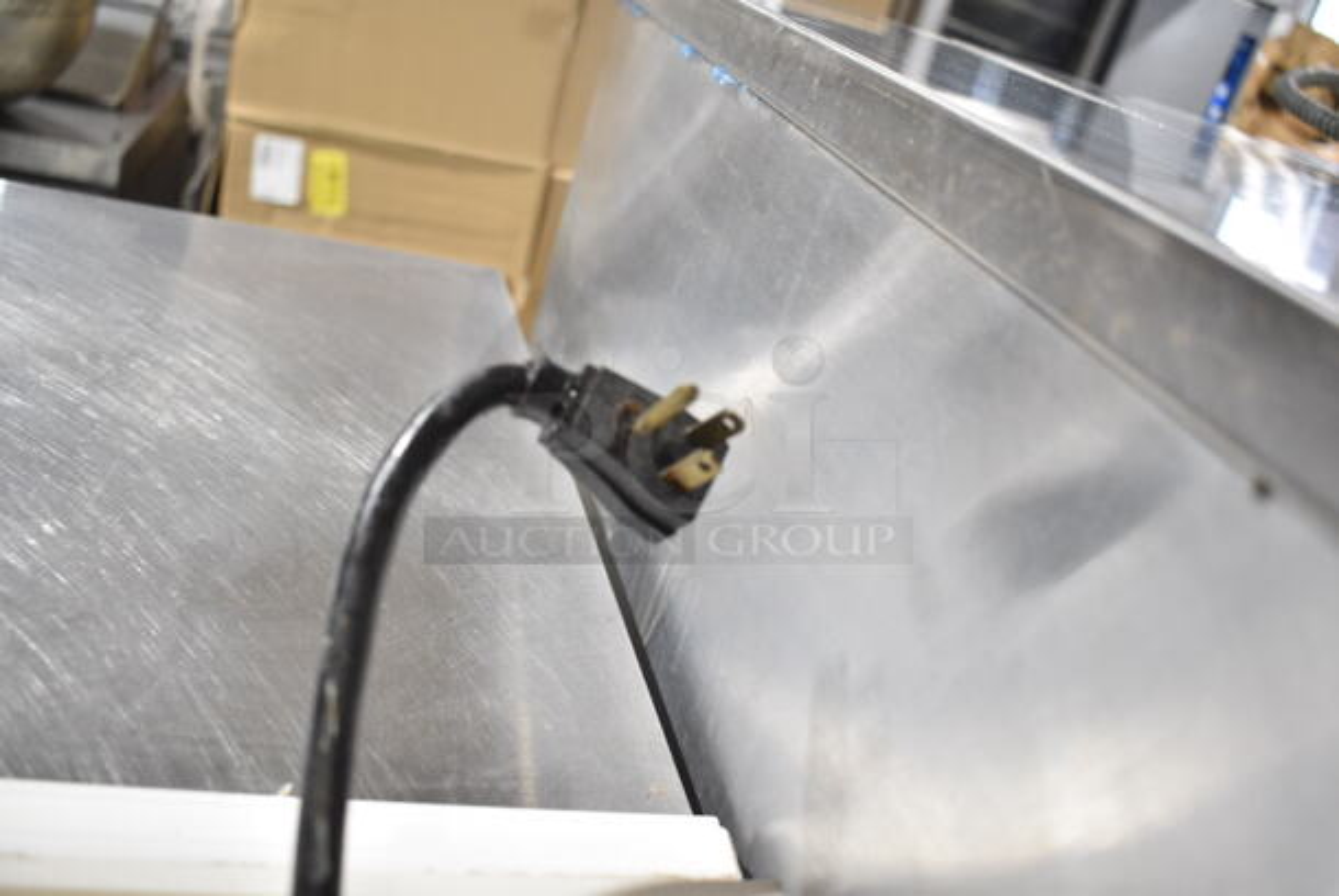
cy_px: 448
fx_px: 1229
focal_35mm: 33
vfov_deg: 40.1
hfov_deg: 57.2
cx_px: 670
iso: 900
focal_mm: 22
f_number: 3.8
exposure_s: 1/40
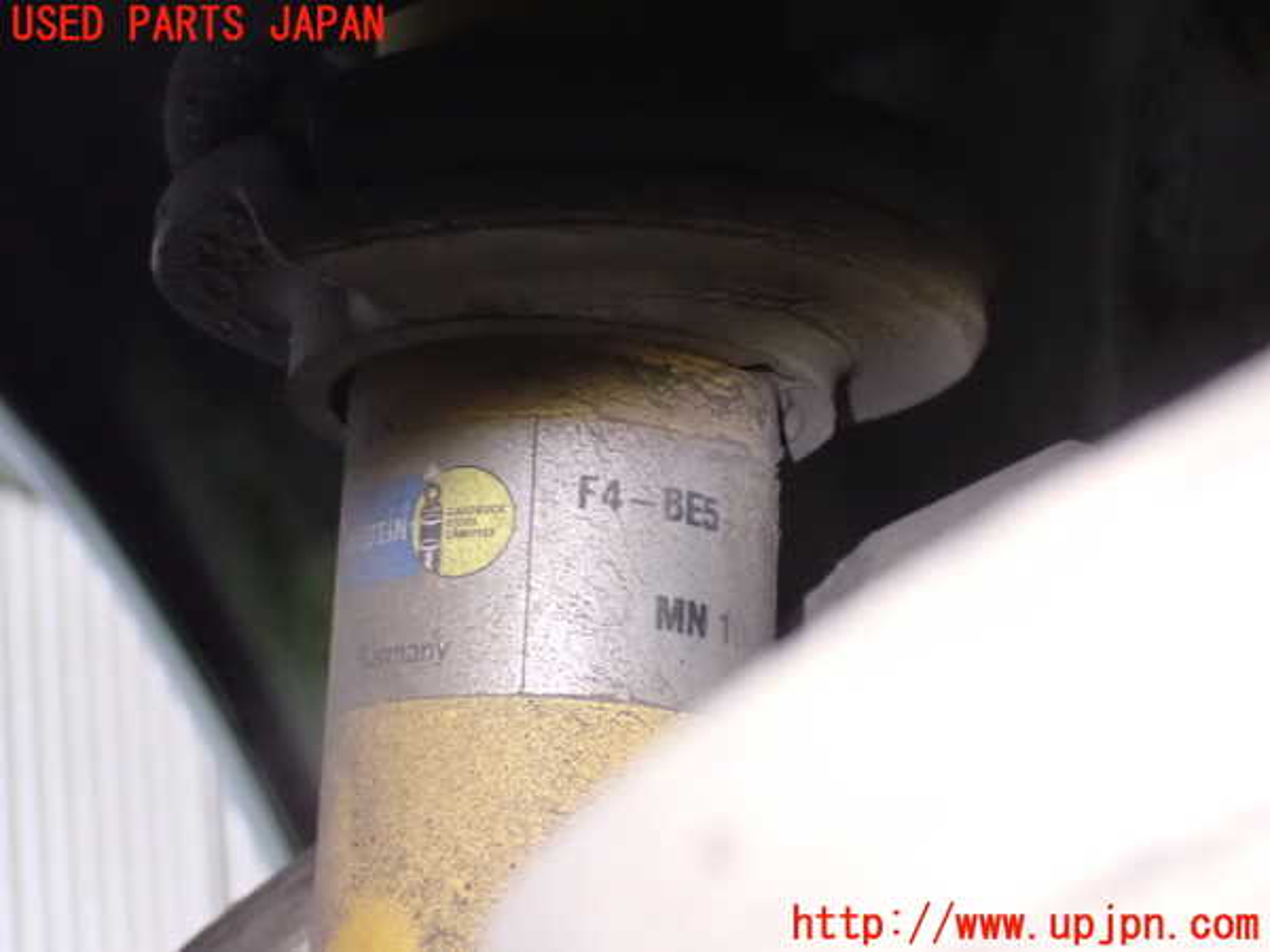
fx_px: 2275
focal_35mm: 62
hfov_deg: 31.2
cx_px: 635
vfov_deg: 23.7
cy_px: 476
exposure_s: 1/25
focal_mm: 11.09
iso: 1600
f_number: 3.6
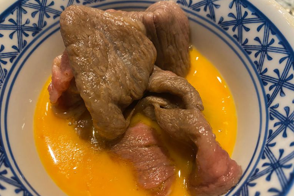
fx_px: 221
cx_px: 142
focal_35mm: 27
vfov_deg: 47.9
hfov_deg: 67.3
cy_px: 104
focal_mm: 4.25
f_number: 1.8
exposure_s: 1/60
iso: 320
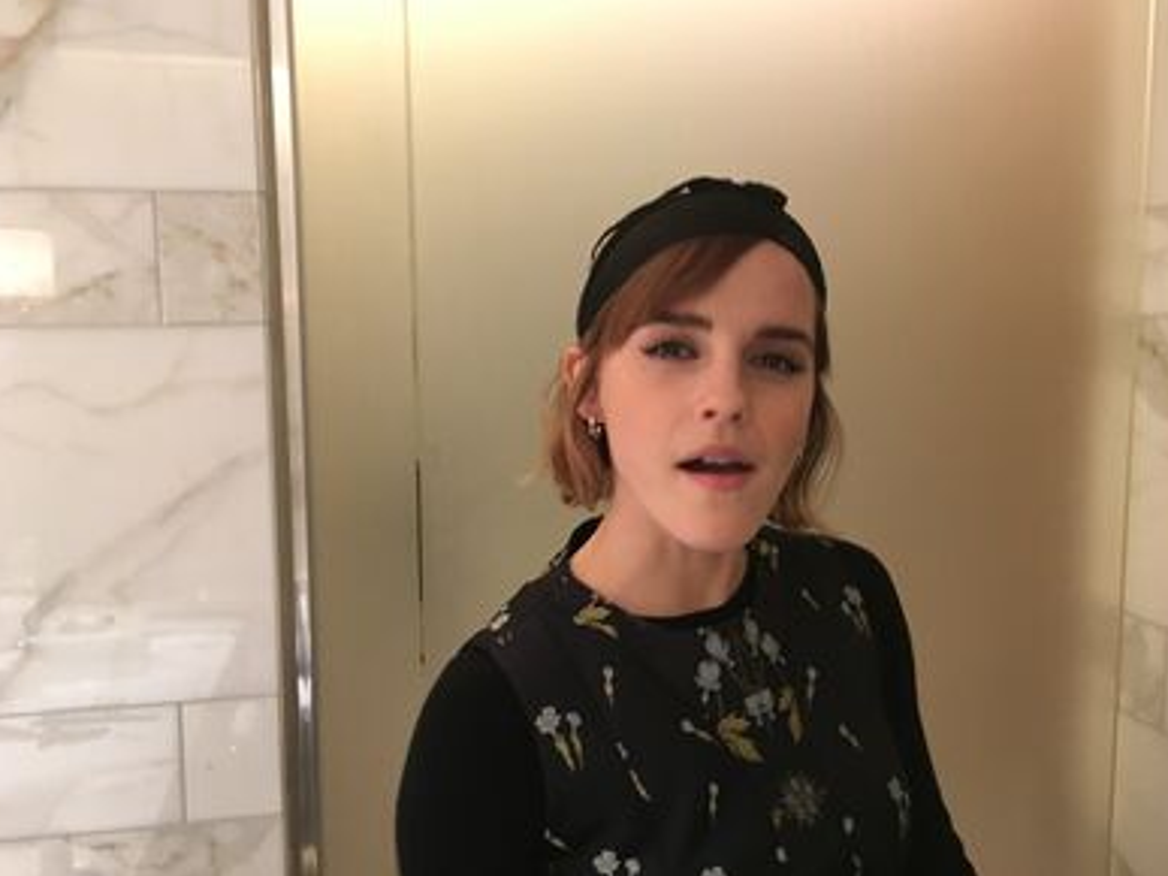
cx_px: 573
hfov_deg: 60.0
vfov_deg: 46.8
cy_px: 426
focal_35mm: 30
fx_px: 1012
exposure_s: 1/20
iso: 200
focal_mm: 4.15
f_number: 2.2
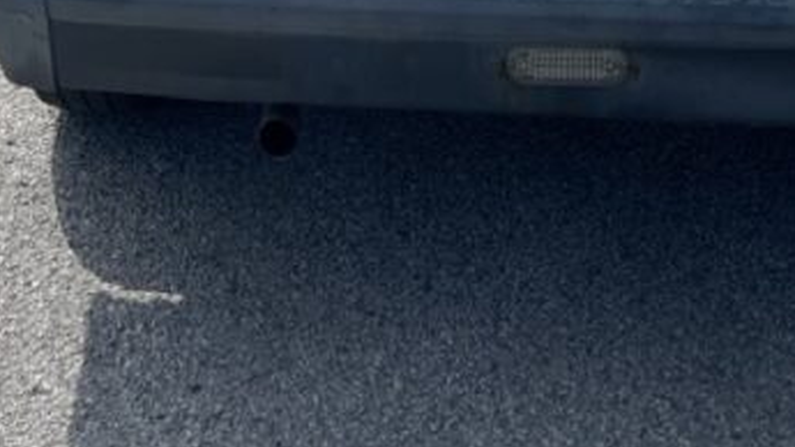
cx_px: 456
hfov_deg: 25.3
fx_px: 1771
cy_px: -601
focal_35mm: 84
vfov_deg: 11.9
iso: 32
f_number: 1.6
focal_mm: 4.2
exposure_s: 1/5556
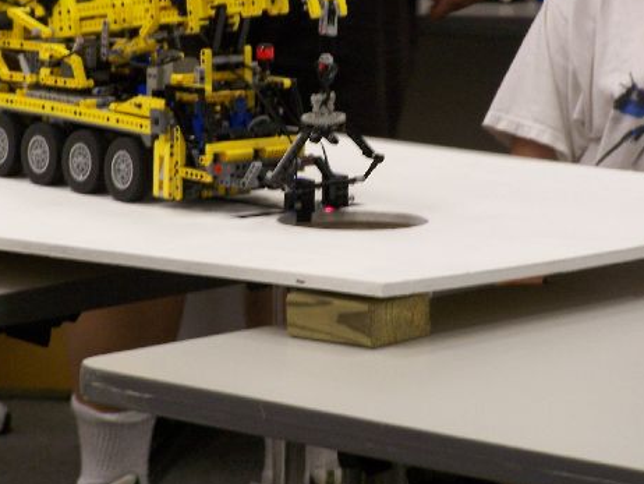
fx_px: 4933
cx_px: 347
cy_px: 162
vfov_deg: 5.6
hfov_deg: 7.5
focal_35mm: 265
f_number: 3.2
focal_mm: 31.3
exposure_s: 1/25
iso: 140
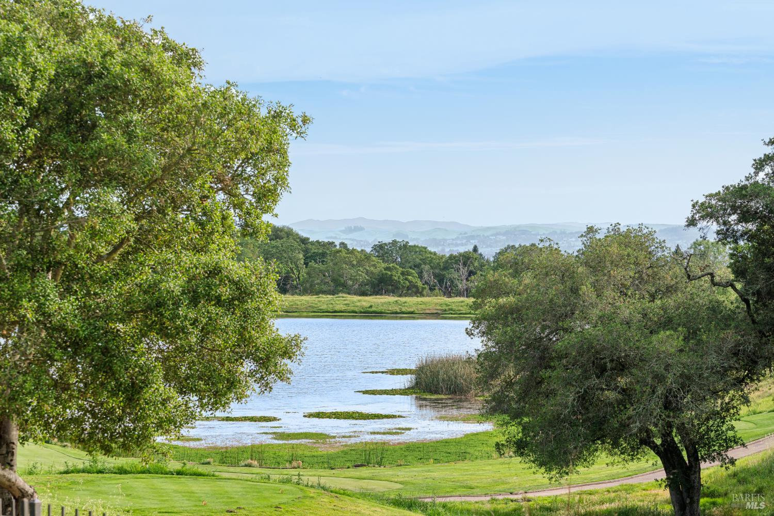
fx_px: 2257
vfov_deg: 13.0
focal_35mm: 105
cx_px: 387
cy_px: 258
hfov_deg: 19.5
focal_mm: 105
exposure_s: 1/320
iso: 320
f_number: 9
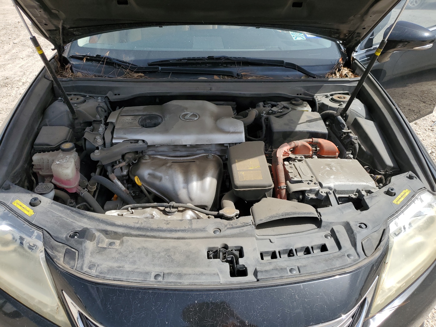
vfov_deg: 53.1
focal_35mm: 26
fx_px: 327
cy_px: 164
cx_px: 218
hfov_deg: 67.3
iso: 50
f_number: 1.5
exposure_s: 1/2500
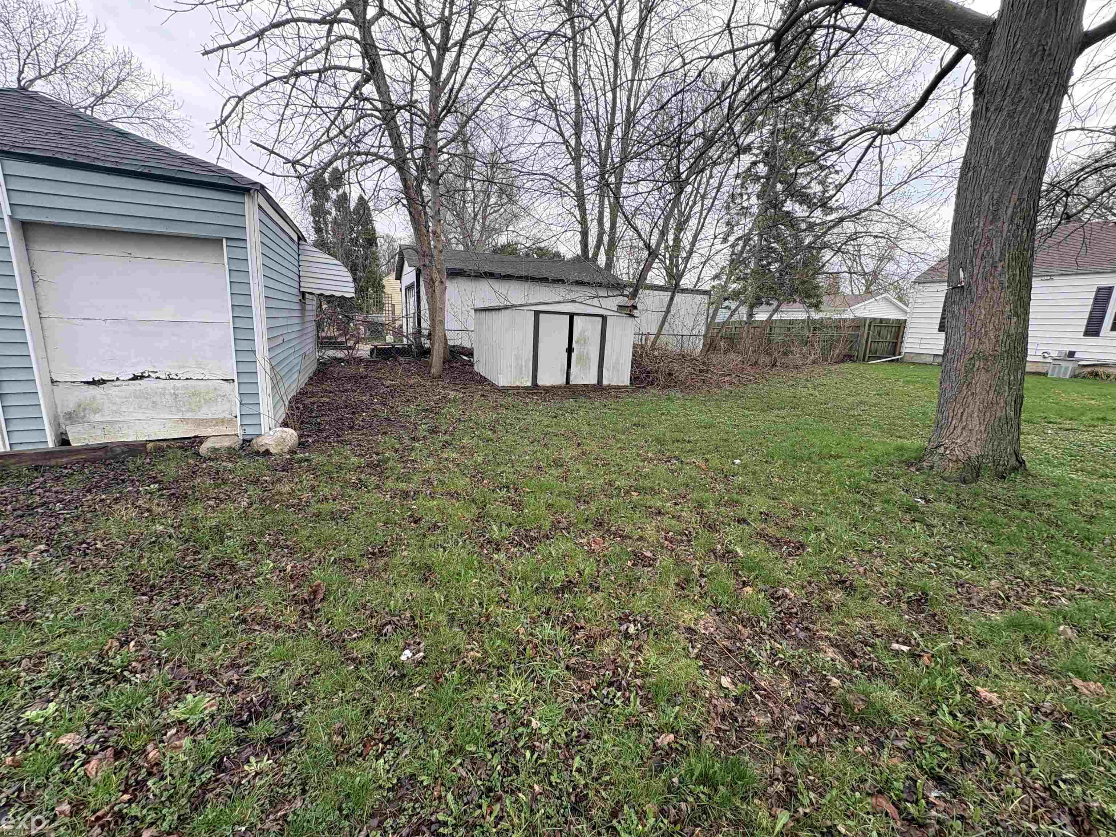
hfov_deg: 102.1
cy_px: 418
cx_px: 558
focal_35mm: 14
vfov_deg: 85.7
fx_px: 451
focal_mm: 2.22
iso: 64
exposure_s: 1/125
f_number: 2.2
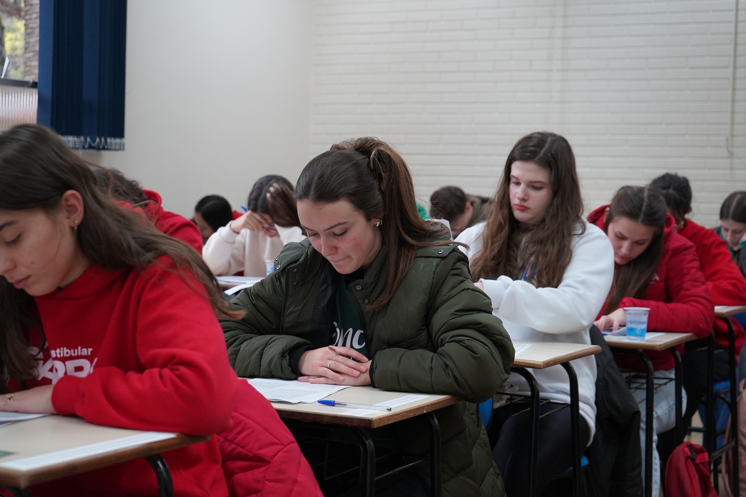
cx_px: 373
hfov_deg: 30.5
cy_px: 248
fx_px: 1368
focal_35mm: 66
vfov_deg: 20.6
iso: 2000
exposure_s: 1/160
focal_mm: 66
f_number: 5.6
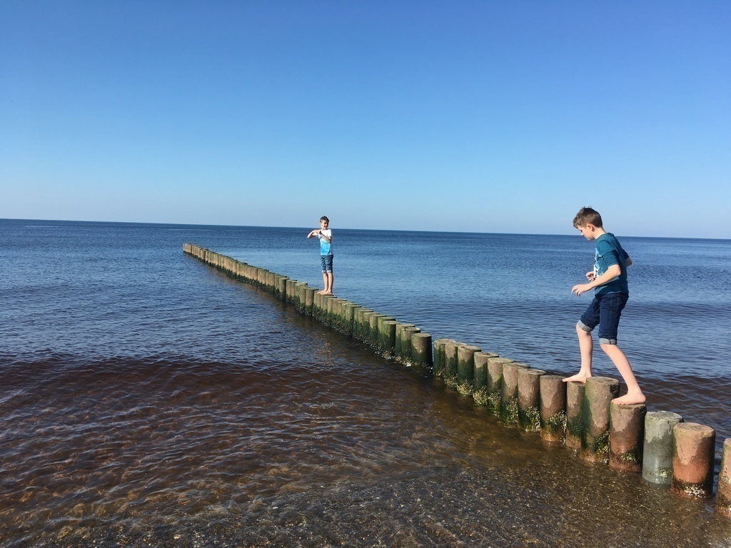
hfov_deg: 61.7
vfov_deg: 48.2
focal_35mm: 29
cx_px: 366
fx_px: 612
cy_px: 274
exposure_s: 1/1326
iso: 25
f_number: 2.2
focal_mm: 4.15
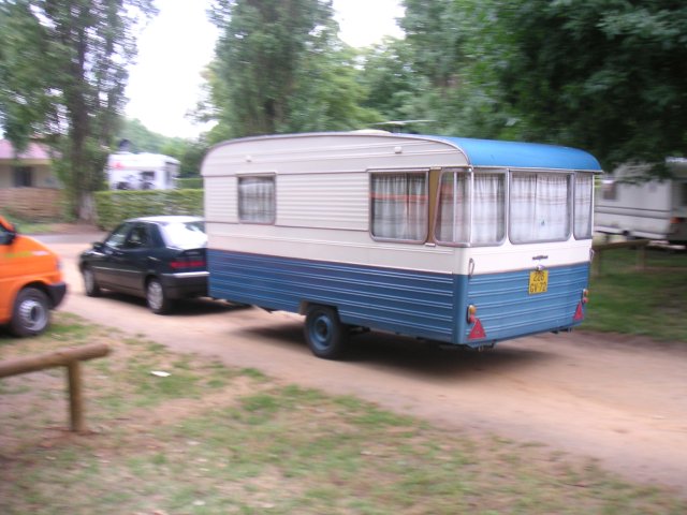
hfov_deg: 49.0
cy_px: 258
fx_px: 754
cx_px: 344
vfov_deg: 37.7
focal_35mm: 38
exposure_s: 1/45
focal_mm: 6
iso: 80
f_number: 2.8
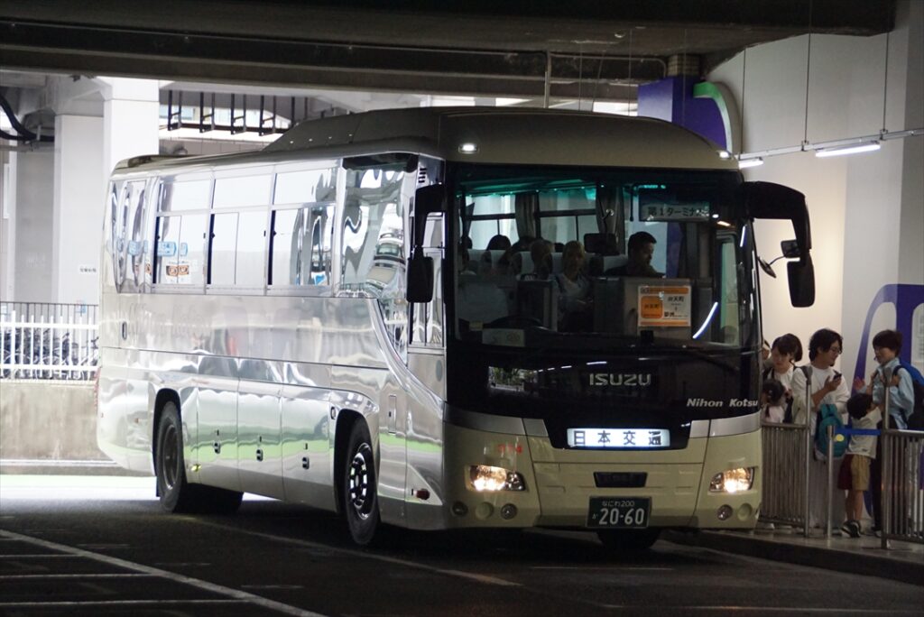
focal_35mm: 150
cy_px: 308
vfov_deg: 9.2
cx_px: 462
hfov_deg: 13.7
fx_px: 3852
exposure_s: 1/160
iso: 2500
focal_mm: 100
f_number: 5.6
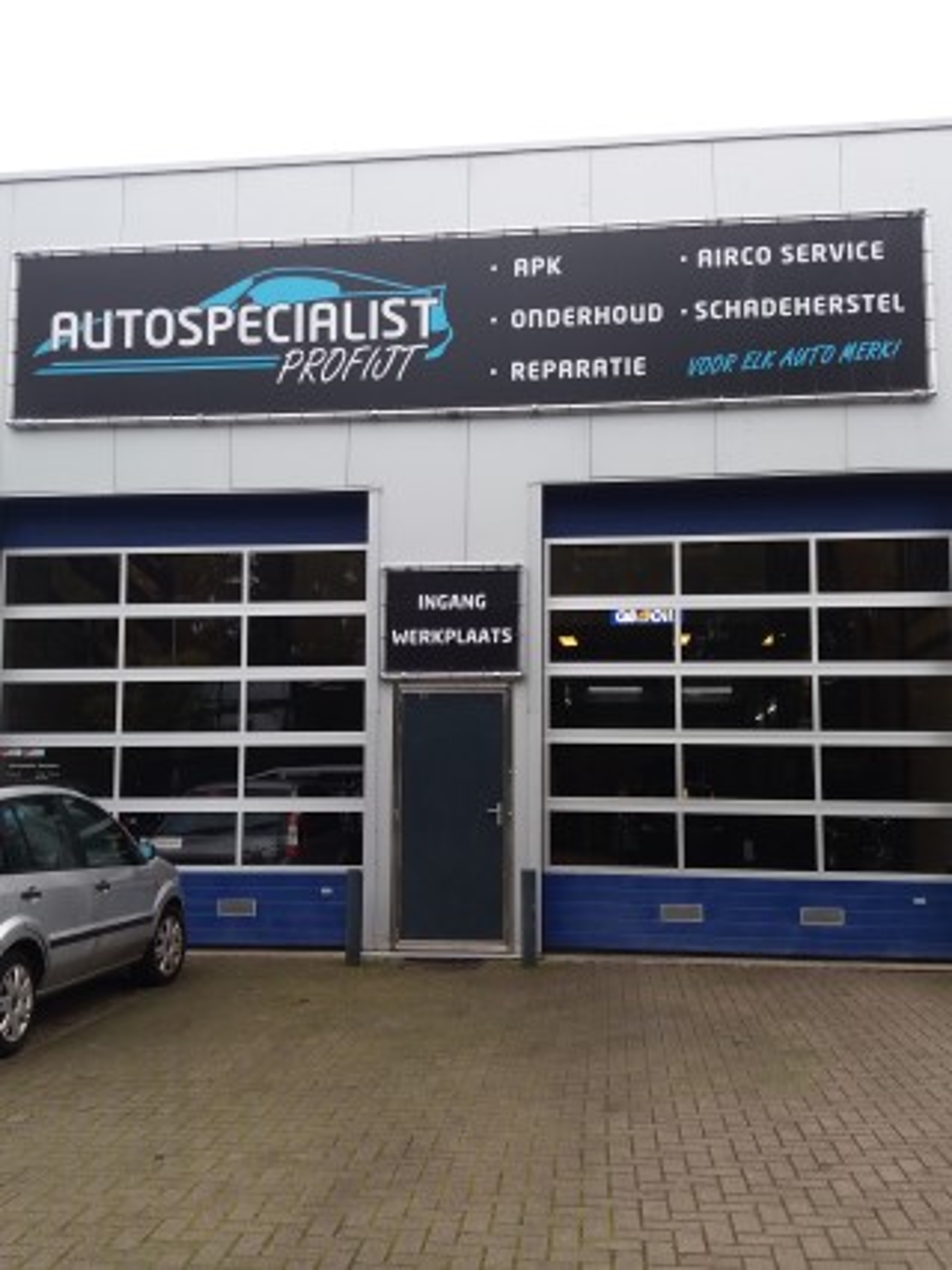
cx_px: 476
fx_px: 1027
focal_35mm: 28
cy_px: 635
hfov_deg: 49.7
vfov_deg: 63.5
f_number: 1.9
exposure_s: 1/212
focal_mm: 3.7
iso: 64
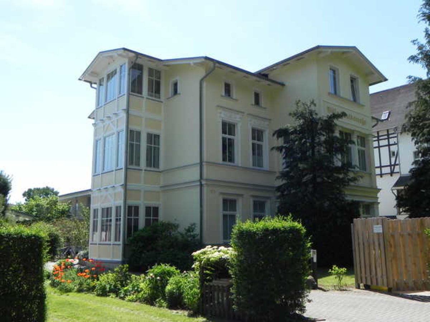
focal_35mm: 33
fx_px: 410
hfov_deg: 55.4
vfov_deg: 42.9
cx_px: 215
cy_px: 161
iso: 160
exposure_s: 1/248
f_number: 6.3
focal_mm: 5.9
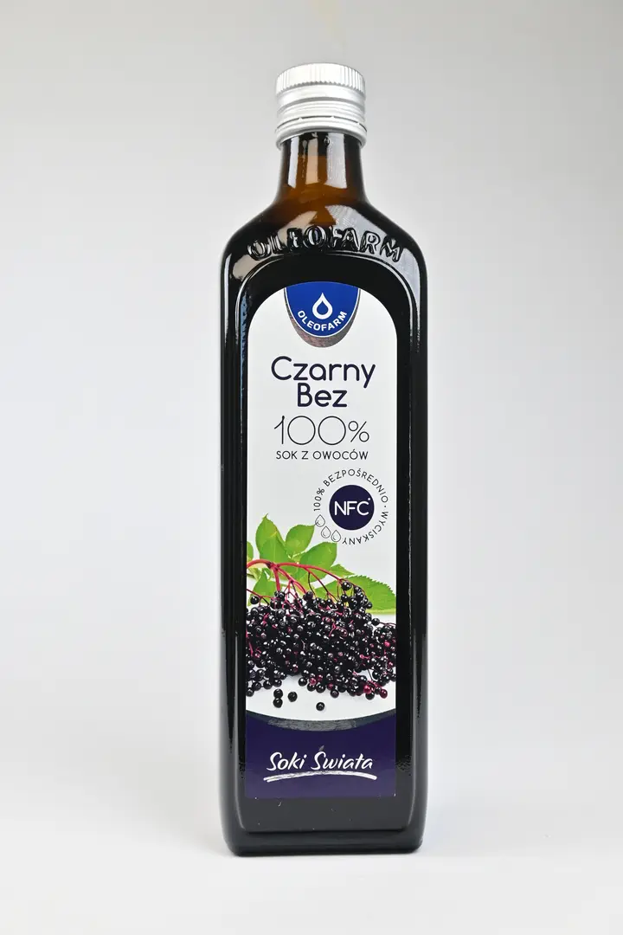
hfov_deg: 38.4
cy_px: 468
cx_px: 312
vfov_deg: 55.1
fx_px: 895
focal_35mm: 34
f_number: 6.3
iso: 320
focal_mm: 23
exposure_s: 1/100
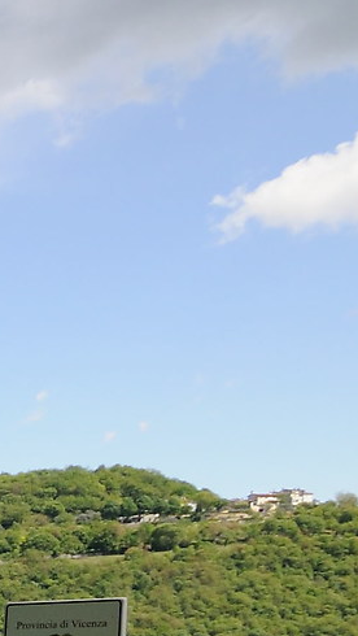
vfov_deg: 22.6
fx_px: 1426
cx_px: -1042
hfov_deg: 8.3
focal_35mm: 85
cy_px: 811
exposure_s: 1/320
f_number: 9
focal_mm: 11
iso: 200
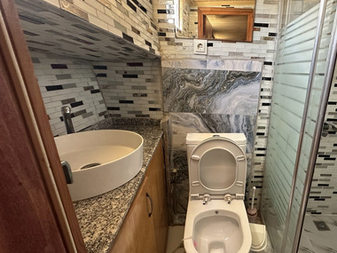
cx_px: 224
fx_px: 185
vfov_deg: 68.6
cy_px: 133
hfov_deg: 81.8
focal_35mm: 19
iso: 400
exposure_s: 1/60
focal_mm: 2.22
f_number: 2.2
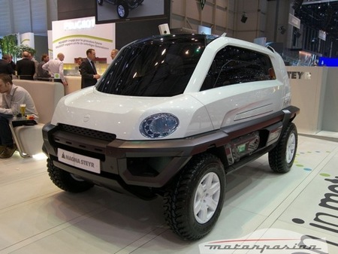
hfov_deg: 53.9
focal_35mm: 34
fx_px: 332
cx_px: 169
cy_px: 127
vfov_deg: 41.8
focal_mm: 7.2
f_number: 3.2
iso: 80
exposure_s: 1/40
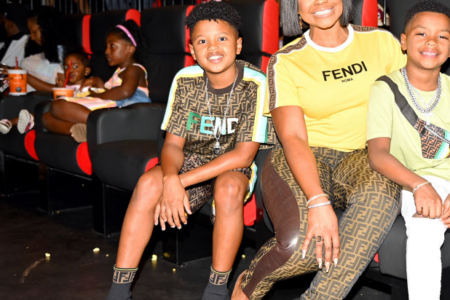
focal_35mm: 53
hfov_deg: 36.6
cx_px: 341
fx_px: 662
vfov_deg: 25.5
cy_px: 160
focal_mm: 32
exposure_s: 1/200
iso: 400
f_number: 4
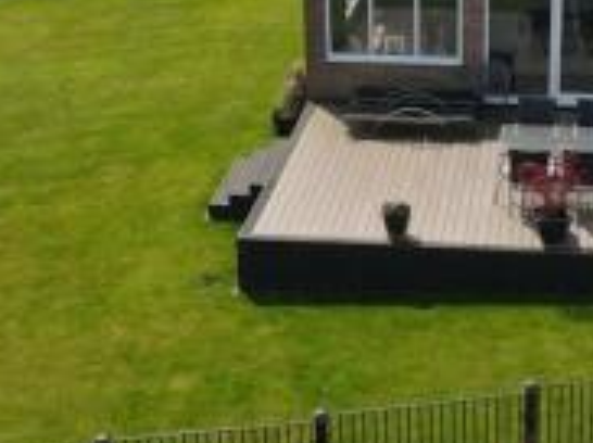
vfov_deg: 18.8
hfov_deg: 25.1
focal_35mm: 77
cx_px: 451
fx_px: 1317
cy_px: 57
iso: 100
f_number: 2.8
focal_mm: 4.5
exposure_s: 1/640
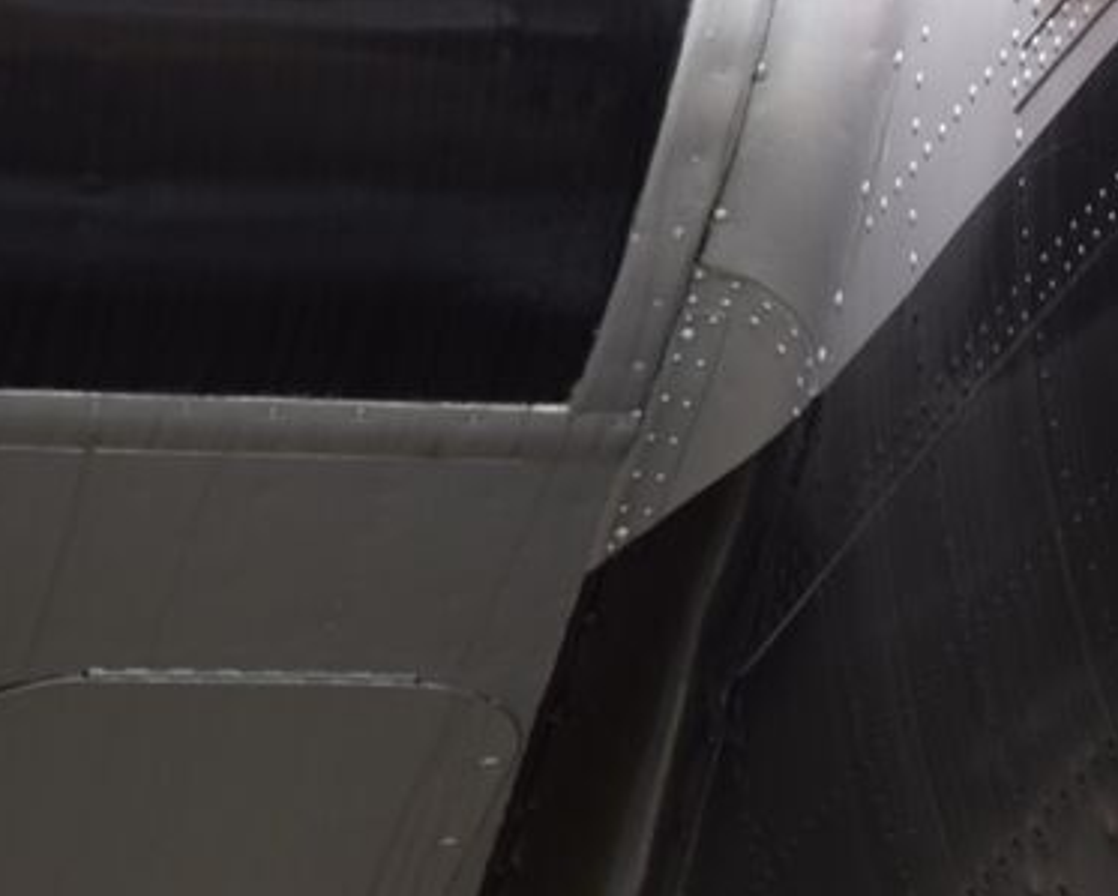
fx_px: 20796
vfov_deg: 2.5
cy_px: 652
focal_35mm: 628
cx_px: 1804
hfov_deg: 3.1
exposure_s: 1/125
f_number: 5.6
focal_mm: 130
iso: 110
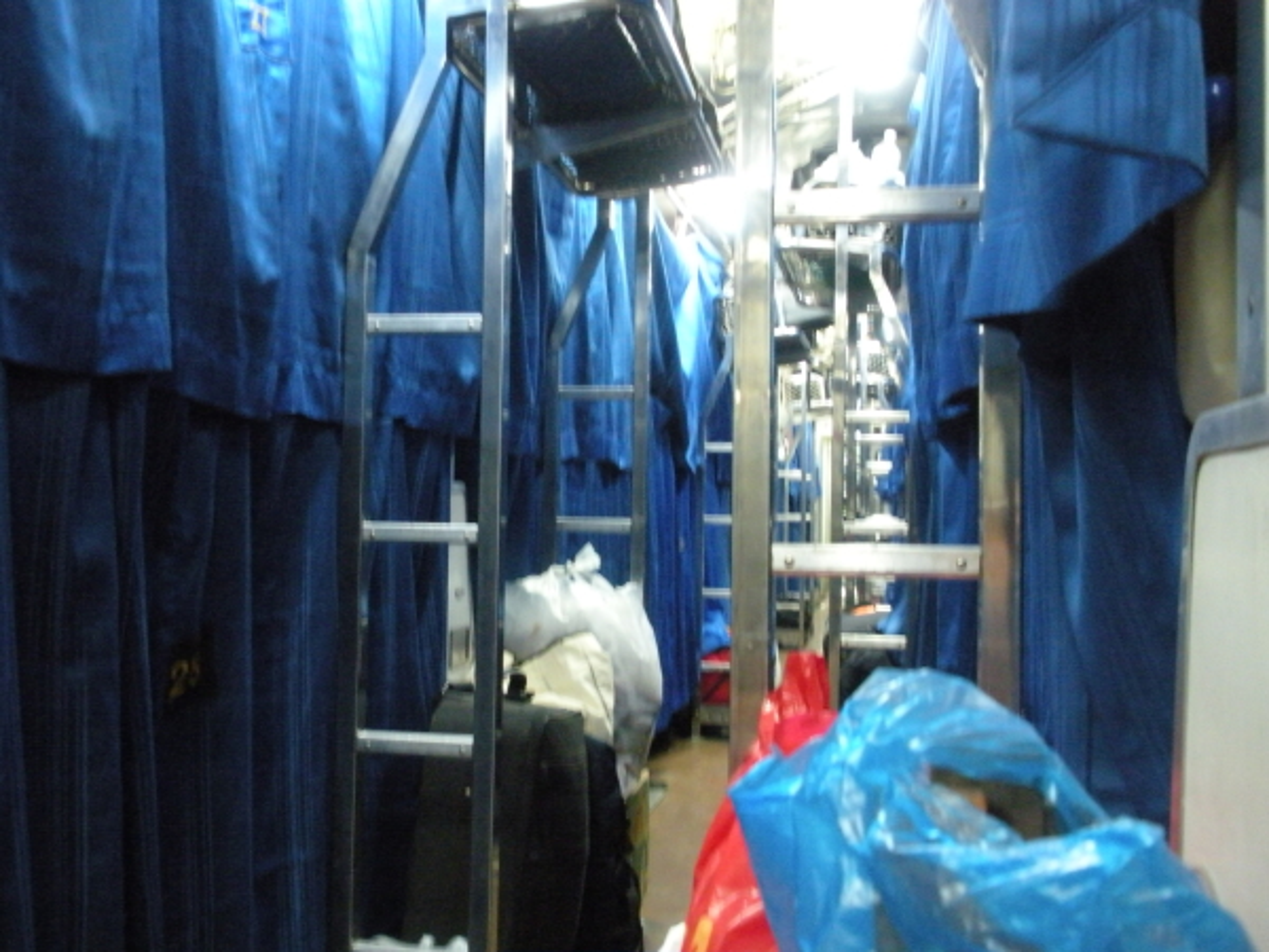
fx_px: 1320
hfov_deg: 51.4
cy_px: 476
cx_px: 634
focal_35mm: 36
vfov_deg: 39.7
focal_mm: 6.3
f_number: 3.5
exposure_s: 1/2.7
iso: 800
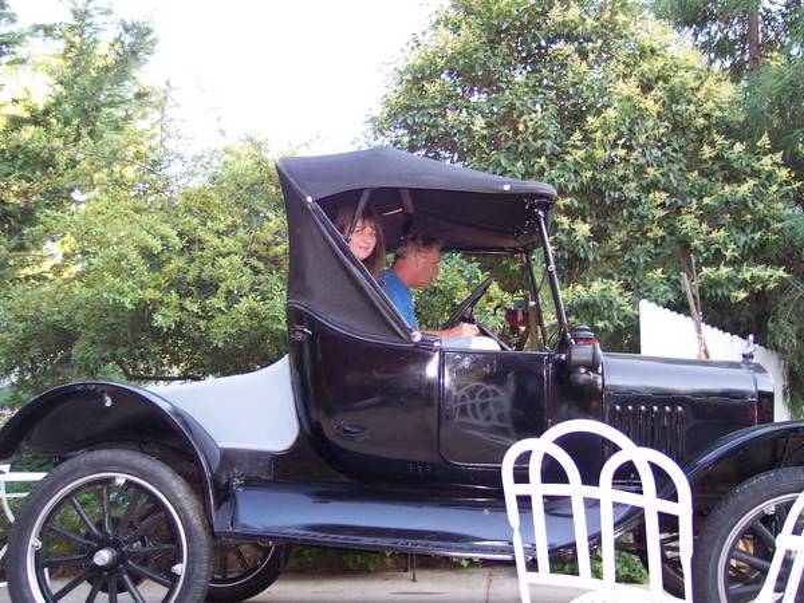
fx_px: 883
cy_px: 302
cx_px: 402
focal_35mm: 38
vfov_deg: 37.7
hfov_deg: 49.0
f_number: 2.8
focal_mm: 8
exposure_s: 1/30
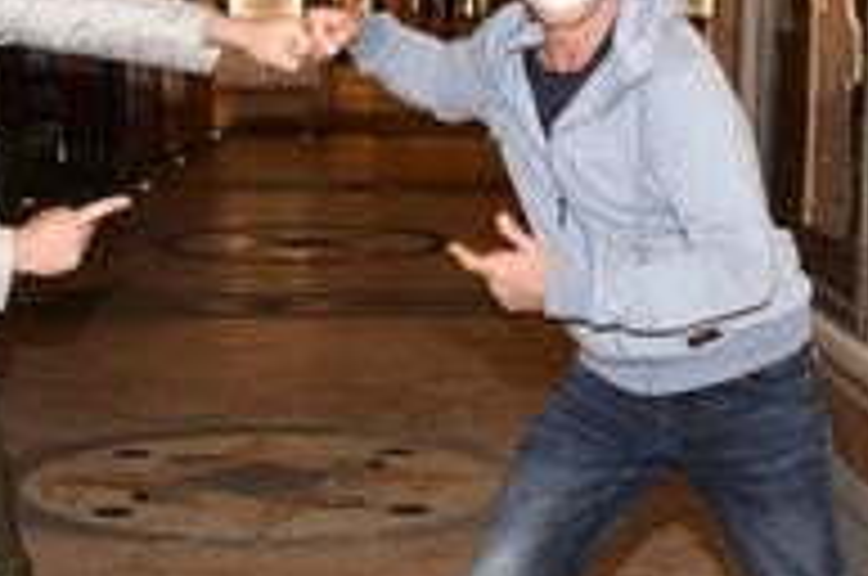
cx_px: 263
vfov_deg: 15.3
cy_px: 369
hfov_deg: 22.8
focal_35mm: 89
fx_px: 2142
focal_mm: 38
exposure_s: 1/80
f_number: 6.3
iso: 1250
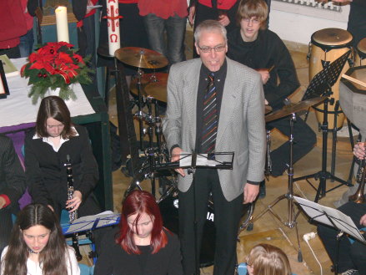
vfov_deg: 12.5
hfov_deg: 16.7
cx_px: 183
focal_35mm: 118
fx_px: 1247
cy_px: 138
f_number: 4
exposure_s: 1/30
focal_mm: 25
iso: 100
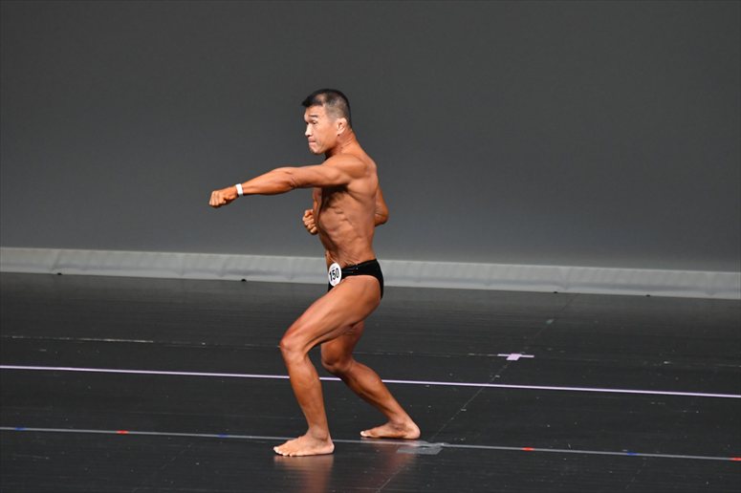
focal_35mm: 315
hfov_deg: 6.5
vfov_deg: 4.4
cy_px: 246
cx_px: 370
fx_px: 6481
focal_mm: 210
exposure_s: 1/400
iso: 4000
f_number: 5.6
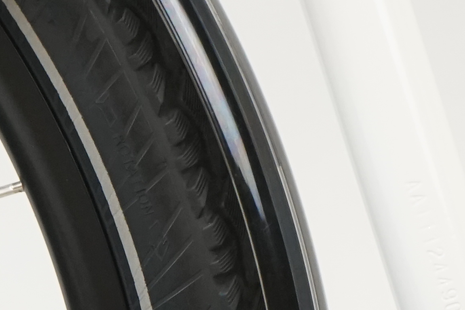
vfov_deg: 4.6
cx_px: 142
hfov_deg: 7.1
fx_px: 3771
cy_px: 635
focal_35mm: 292
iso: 1600
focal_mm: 56
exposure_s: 1/200
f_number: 5.6
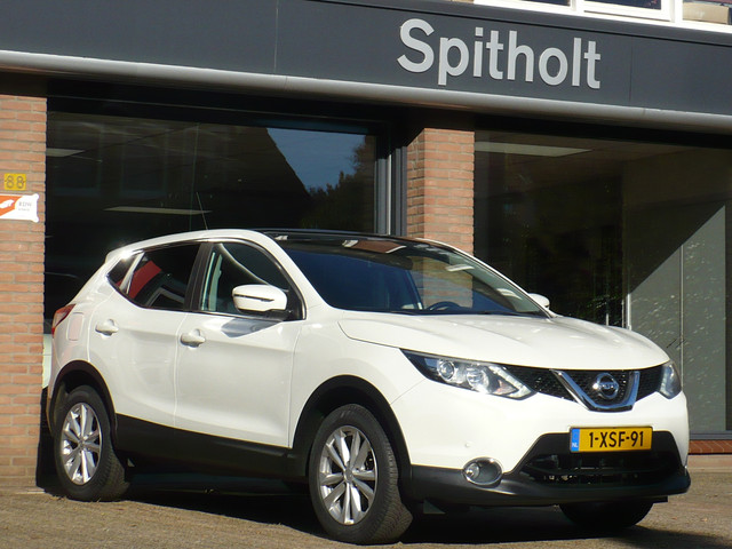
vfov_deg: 14.4
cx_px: 366
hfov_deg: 19.1
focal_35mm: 103
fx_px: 2178
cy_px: 274
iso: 100
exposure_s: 1/200
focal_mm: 11.4
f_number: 9
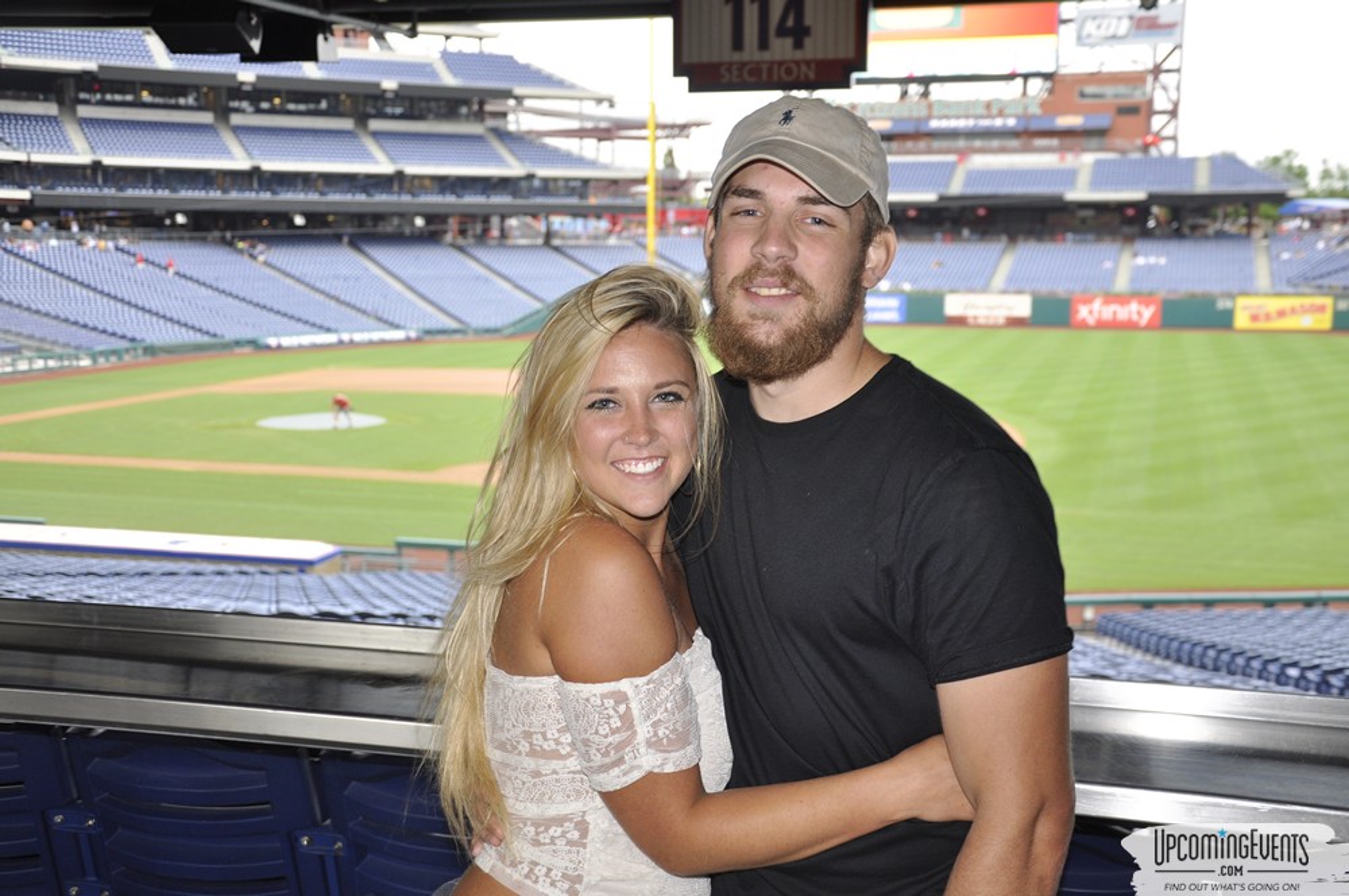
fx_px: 1796
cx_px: 674
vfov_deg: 28.0
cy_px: 448
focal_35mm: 48
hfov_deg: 41.2
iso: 400
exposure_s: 1/60
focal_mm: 32
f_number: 4.2
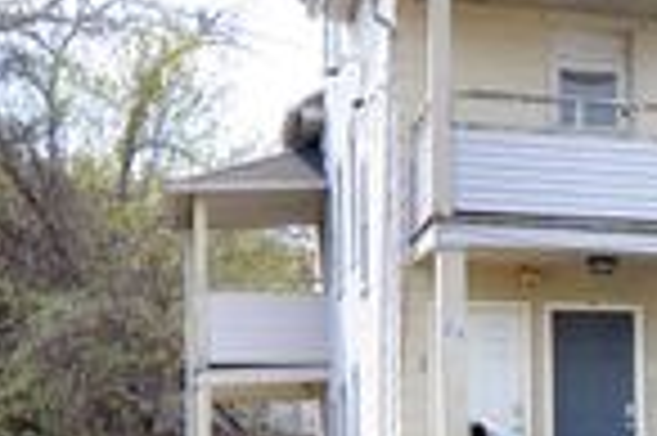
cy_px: 148
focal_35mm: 72
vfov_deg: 18.8
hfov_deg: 22.4
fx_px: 1313
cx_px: 1017
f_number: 5.6
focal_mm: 14
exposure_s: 1/320
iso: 250
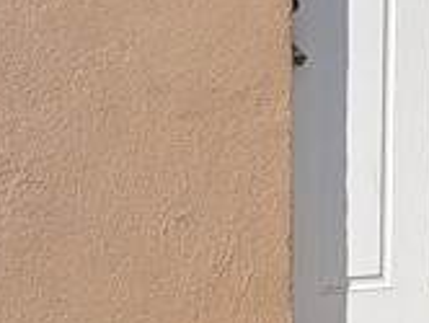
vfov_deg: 10.0
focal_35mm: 148
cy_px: 111
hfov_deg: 12.7
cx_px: -205
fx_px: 1837
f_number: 1.68
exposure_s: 1/1383
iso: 19
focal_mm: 6.9
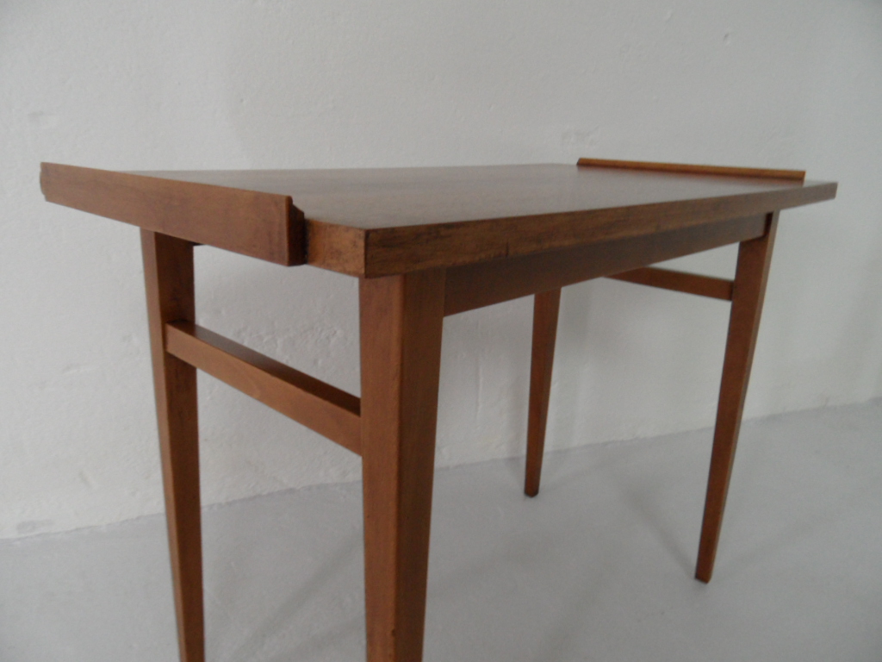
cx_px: 441
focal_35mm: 24
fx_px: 612
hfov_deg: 71.6
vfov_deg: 56.8
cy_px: 331
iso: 240
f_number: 3.2
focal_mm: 3.9
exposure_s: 1/15
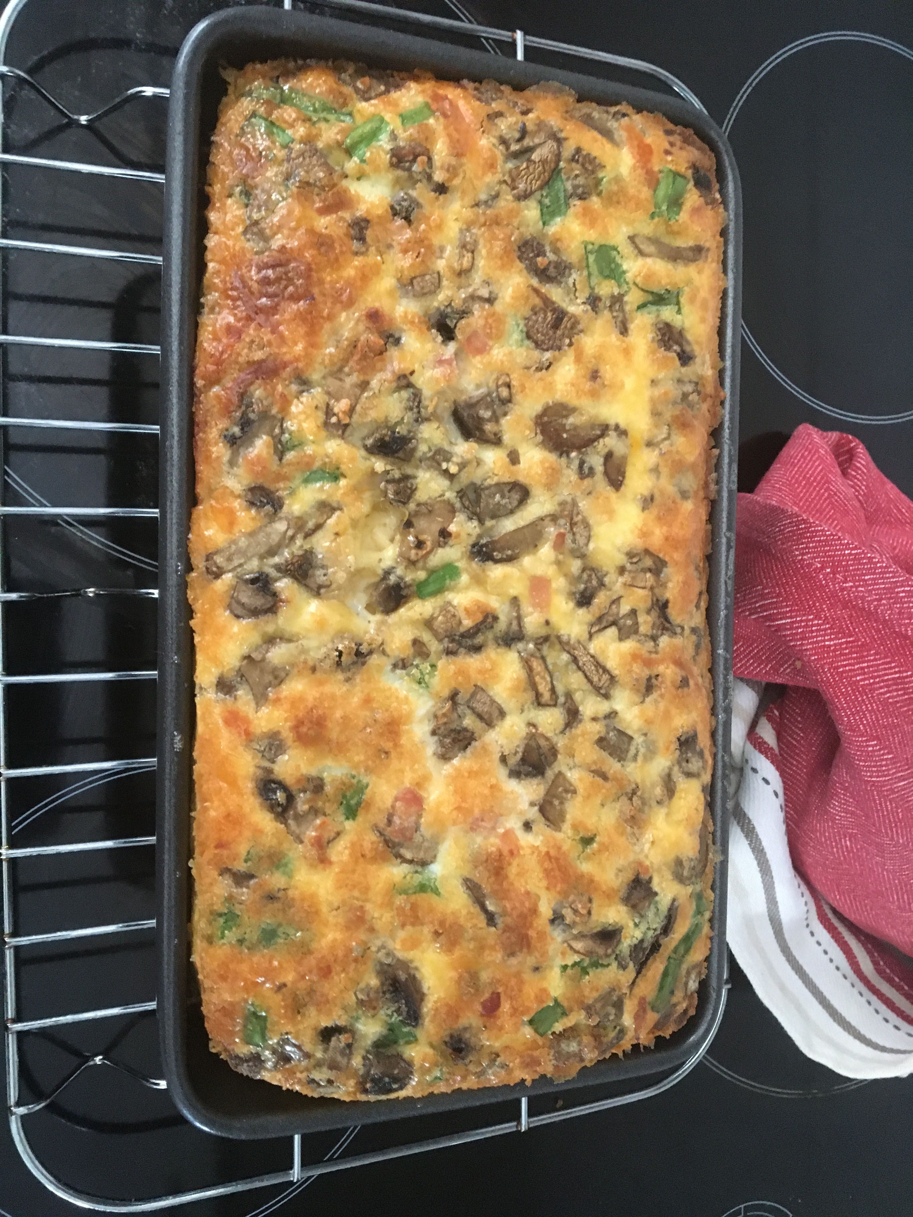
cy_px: 608
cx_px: 456
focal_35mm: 29
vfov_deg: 61.7
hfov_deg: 48.2
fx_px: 1020
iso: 250
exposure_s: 1/17
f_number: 2.2
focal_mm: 4.15
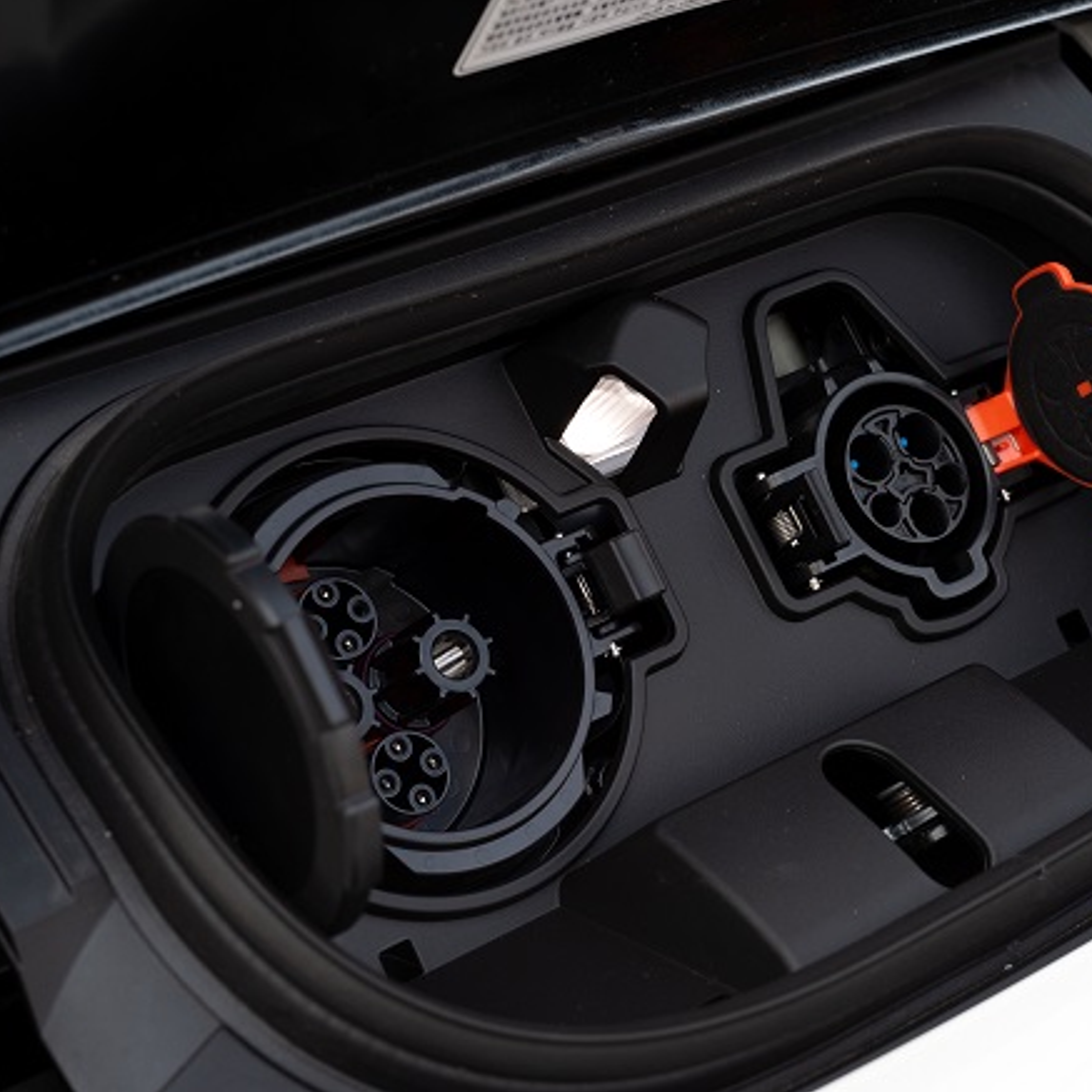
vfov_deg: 26.5
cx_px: 645
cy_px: 539
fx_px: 2320
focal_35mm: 65
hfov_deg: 26.4
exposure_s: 1/60
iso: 100
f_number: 8
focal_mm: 50
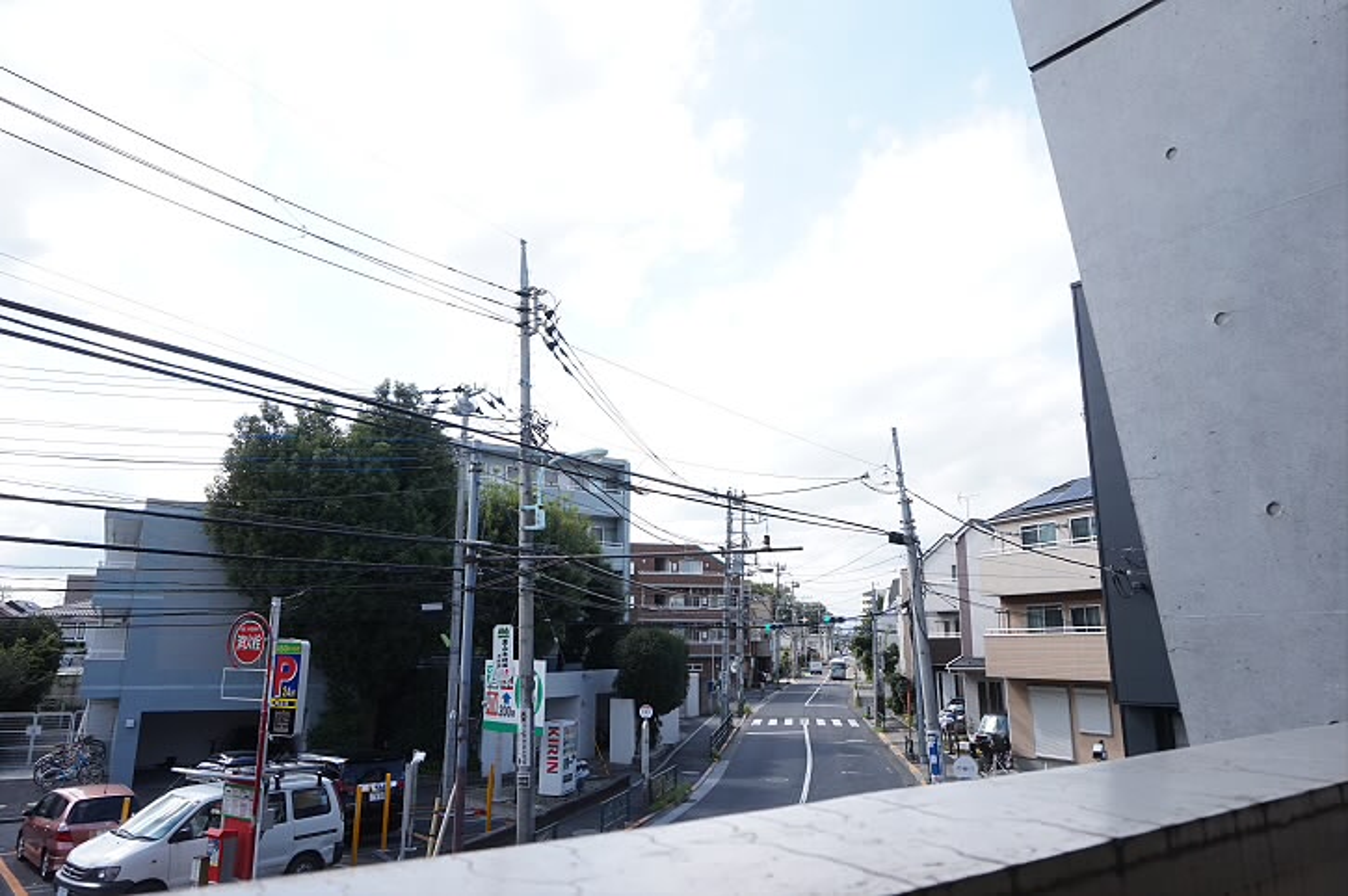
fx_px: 898
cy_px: 448
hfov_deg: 73.8
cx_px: 674
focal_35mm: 24
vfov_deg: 53.0
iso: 100
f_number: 6.3
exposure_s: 1/200
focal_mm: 16
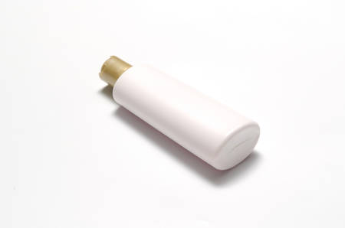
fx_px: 717
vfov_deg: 18.1
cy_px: 114
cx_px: 172
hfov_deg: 27.0
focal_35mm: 75
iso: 100
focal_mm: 50
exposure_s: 1/50
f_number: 8
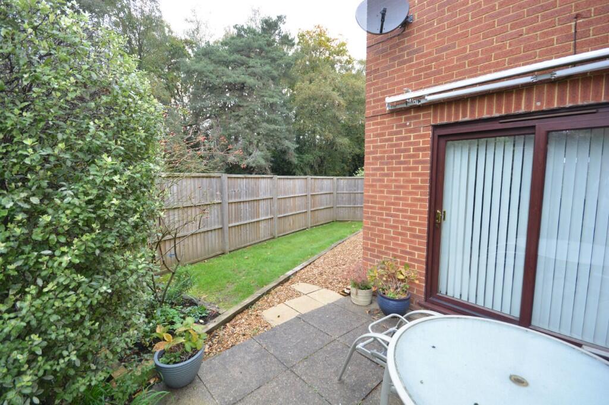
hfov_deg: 100.4
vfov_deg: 77.3
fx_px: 254
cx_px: 304
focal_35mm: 15
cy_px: 202
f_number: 8
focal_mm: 10
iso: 400
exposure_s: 1/60
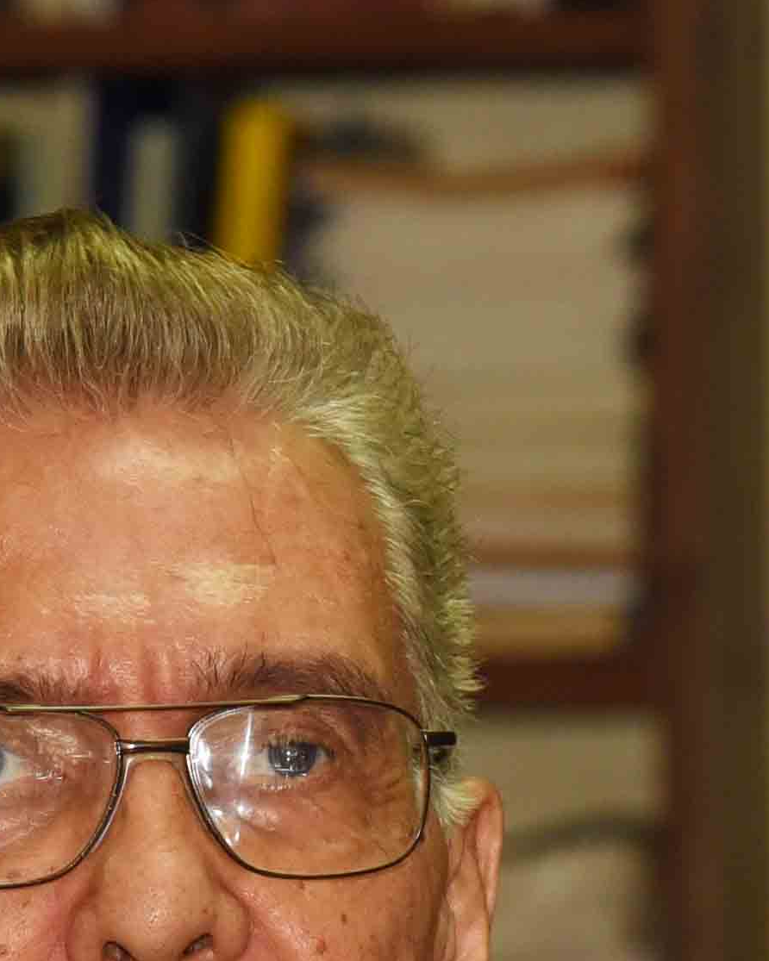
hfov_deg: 2.3
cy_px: 1645
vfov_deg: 2.8
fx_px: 19459
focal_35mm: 684
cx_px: 34
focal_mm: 135
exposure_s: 1/125
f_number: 8
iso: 1250
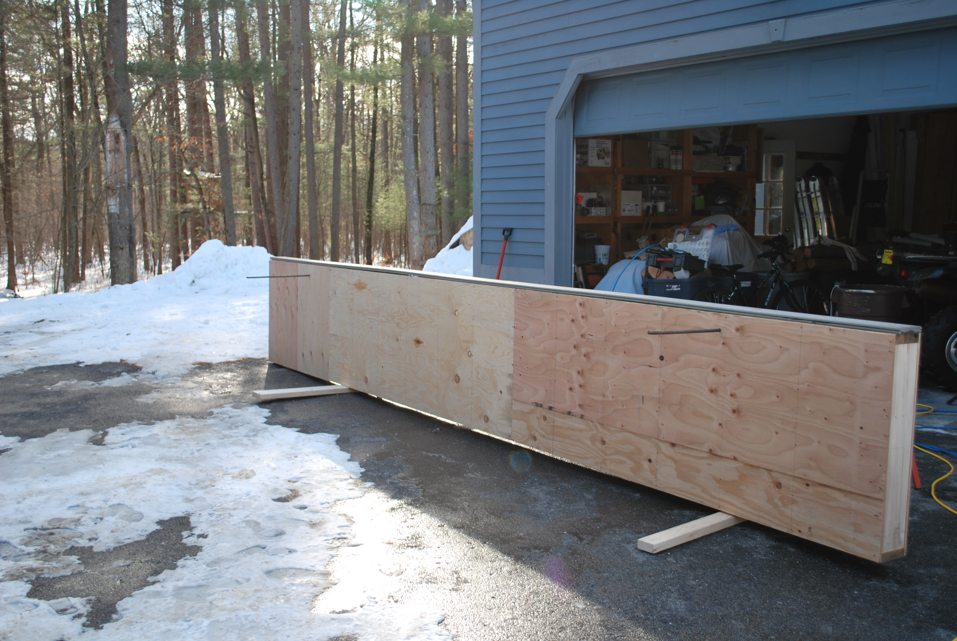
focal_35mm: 39
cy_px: 320
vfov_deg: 34.3
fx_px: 1038
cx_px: 478
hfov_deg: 49.5
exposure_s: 1/100
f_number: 4.2
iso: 100
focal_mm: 26
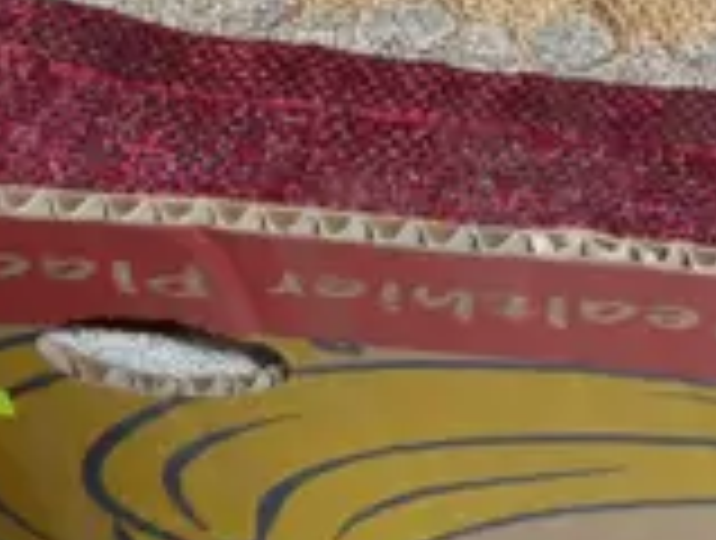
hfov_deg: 7.6
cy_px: -727
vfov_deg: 5.9
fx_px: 5058
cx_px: 1707
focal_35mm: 244
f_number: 4.1
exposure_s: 1/60
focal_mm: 19
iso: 640
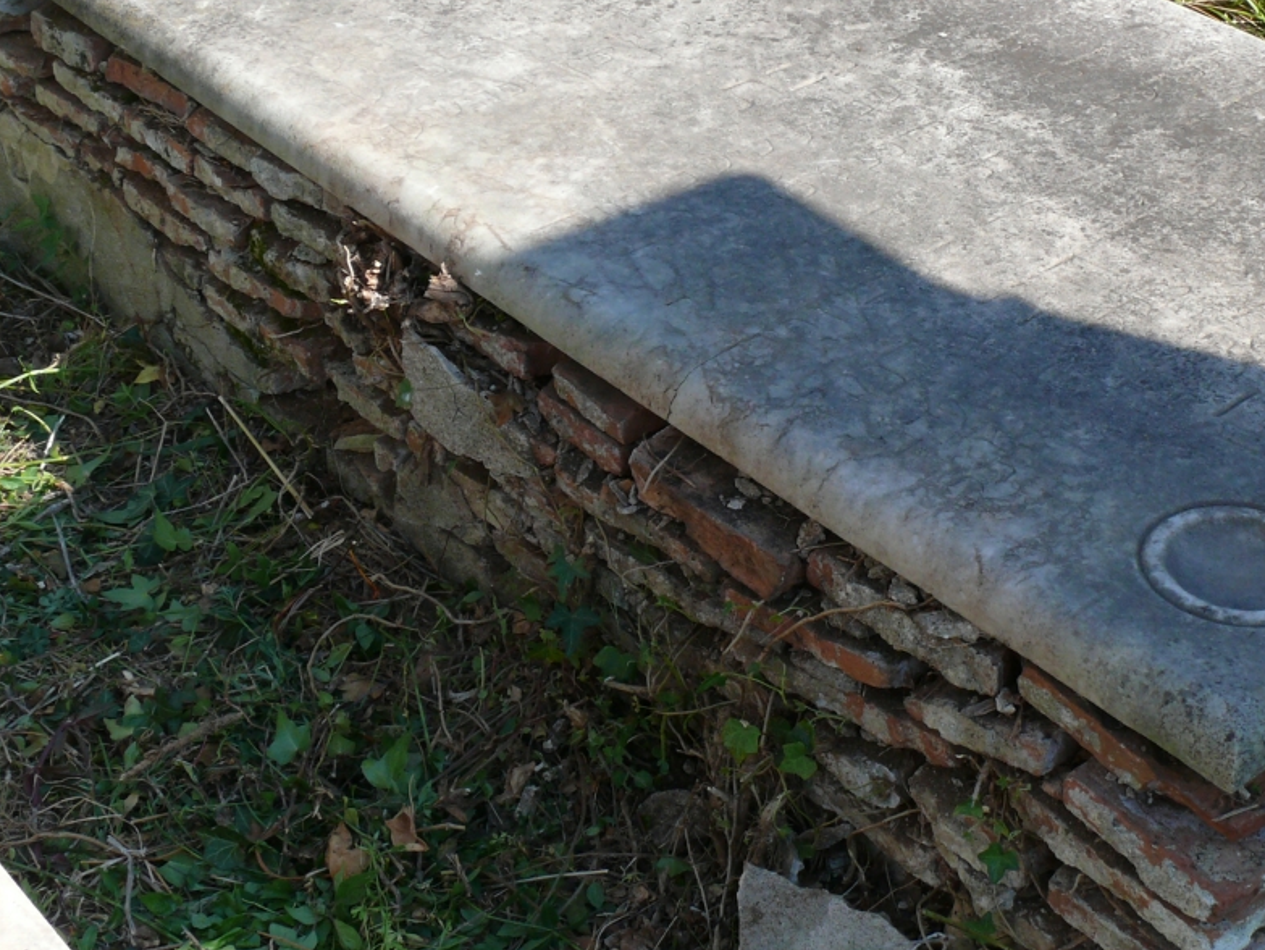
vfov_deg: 24.0
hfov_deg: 31.4
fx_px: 2230
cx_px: 843
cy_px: 344
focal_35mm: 61
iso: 100
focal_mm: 7.4
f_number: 5.6
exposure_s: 1/250
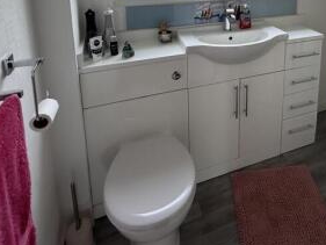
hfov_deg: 58.0
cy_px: 3
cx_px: 250
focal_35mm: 29
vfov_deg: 42.1
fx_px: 273
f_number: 2.2
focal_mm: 2.22
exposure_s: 1/253
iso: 64
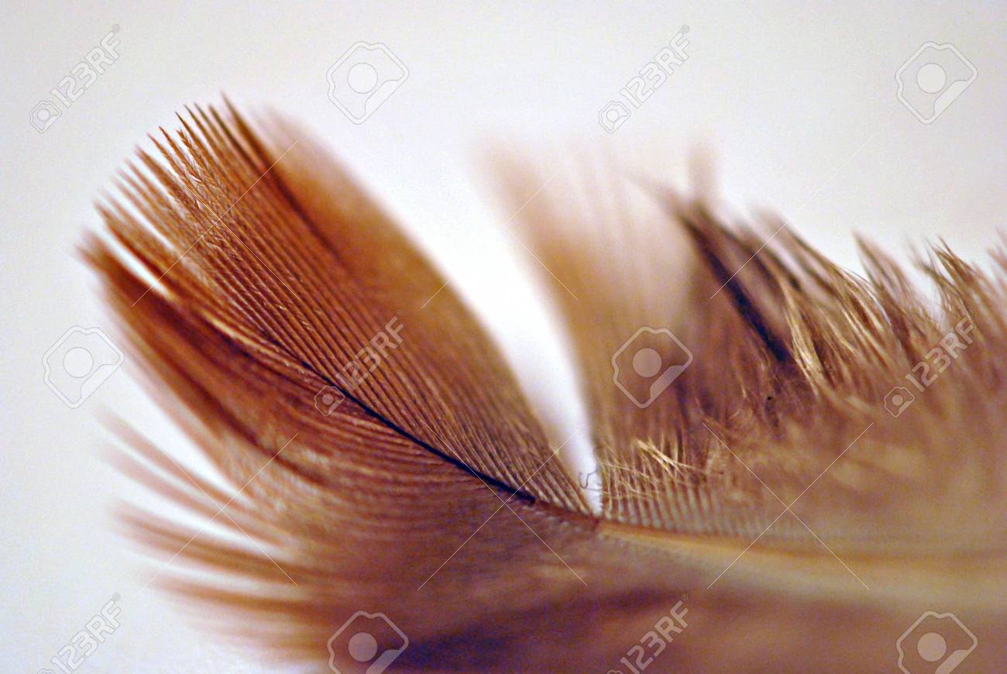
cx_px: 504
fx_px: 3570
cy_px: 337
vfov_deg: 10.8
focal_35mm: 128
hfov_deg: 16.1
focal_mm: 85
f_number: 5
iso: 1600
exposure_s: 1/125
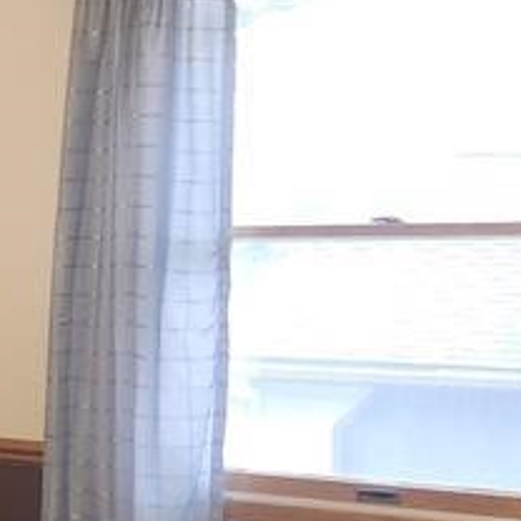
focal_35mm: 100
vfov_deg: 17.2
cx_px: -428
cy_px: 428
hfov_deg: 15.0
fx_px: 1703
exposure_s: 1/60
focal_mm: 5.4
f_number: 1.8
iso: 125
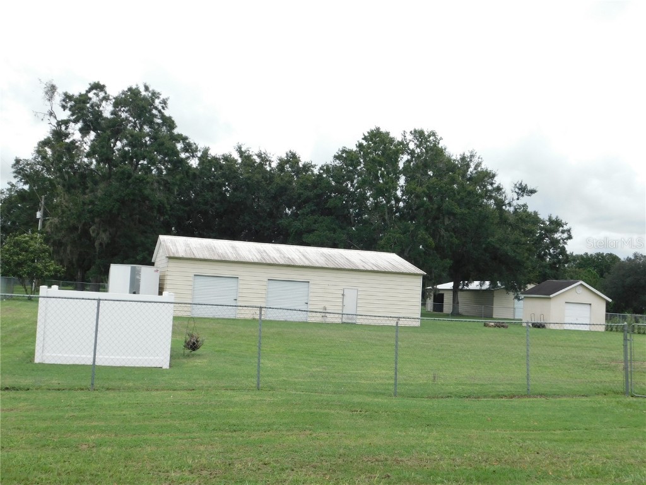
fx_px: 672
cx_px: 323
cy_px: 242
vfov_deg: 39.7
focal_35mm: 36
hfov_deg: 51.4
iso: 125
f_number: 3.5
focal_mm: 6.3
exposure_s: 1/800
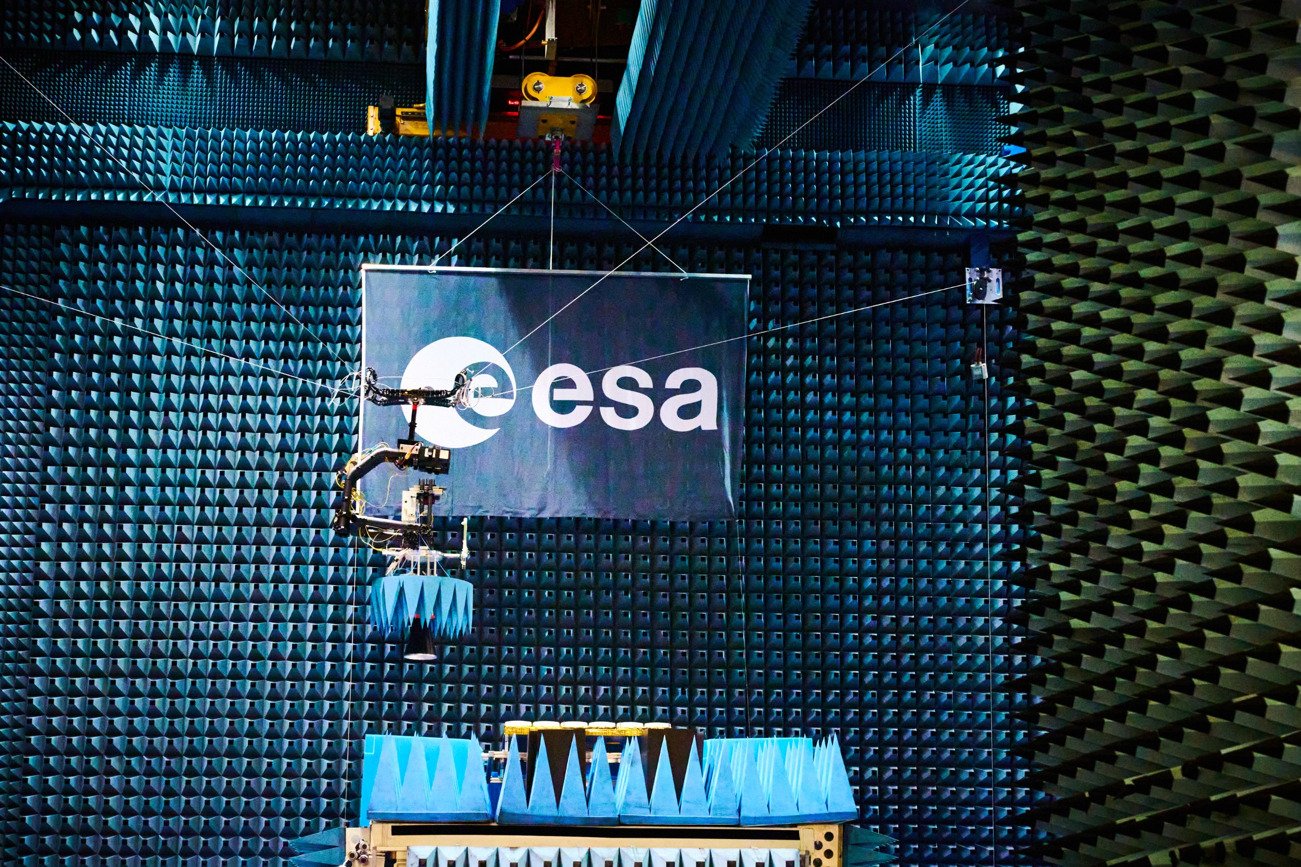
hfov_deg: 28.8
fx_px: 2529
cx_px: 650
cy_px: 434
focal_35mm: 70
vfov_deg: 19.5
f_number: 8
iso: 12800
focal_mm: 70
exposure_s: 1/100
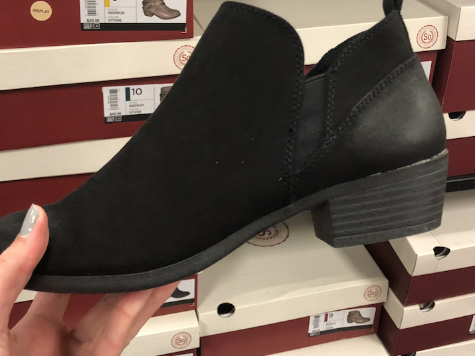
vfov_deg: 30.8
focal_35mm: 47
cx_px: 237
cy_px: 143
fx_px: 645
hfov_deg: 40.4
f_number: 1.8
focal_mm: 3.99
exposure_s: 1/15
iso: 80
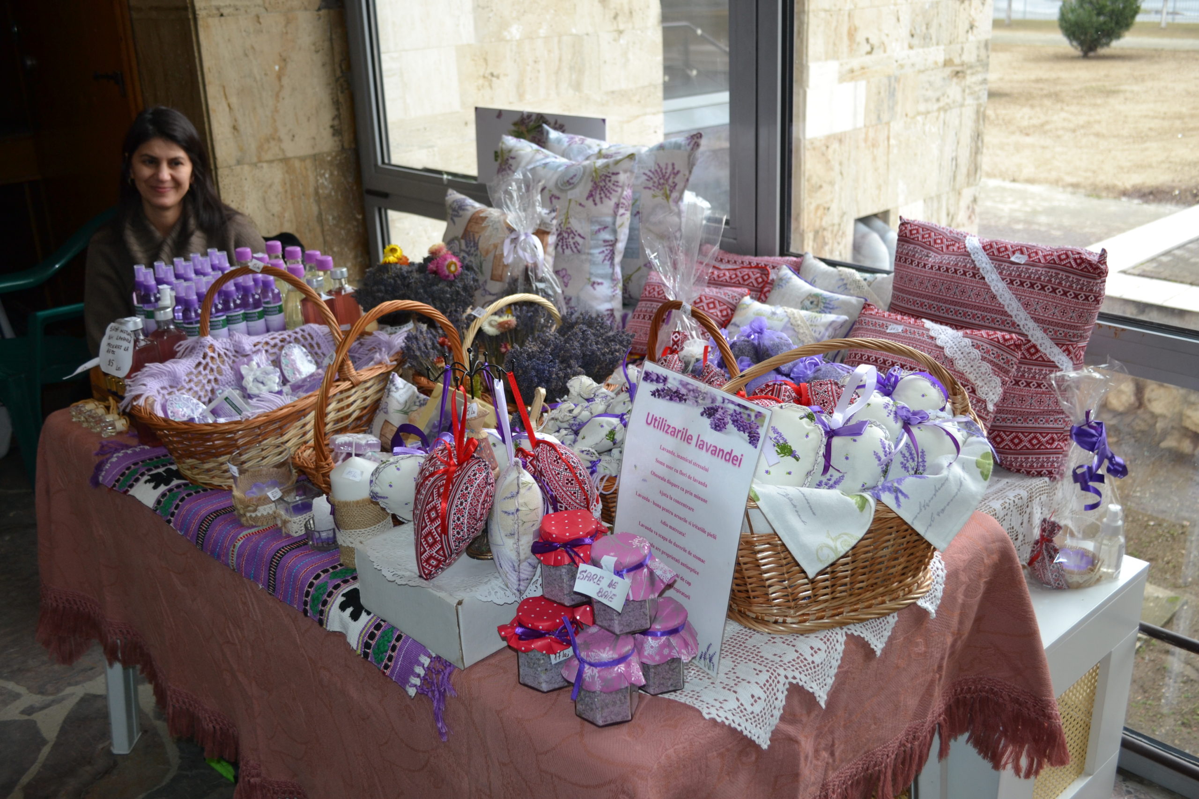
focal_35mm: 36
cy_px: 400
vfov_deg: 36.9
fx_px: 1199
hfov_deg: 53.1
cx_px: 600
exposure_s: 1/125
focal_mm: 24
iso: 320
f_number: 4
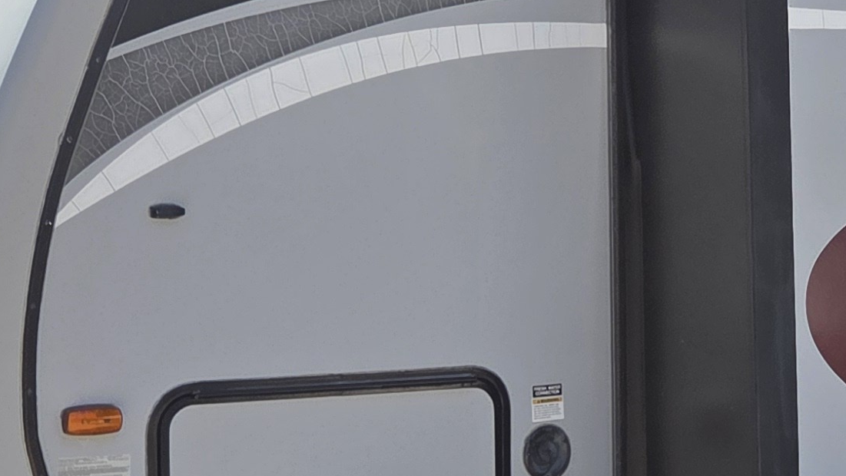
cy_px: 337
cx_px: 852
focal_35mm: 91
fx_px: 2042
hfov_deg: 22.5
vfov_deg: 13.3
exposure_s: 1/2686
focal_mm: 5.4
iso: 80
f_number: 1.8
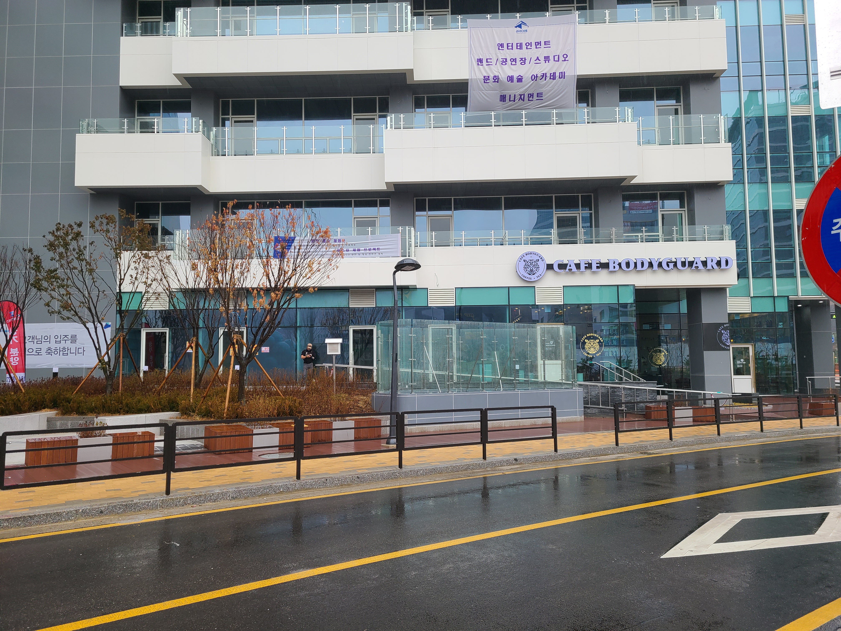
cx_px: 420
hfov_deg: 67.3
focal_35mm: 26
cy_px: 316
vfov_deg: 53.1
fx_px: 632
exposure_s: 1/193
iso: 40
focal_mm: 5.4
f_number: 1.8
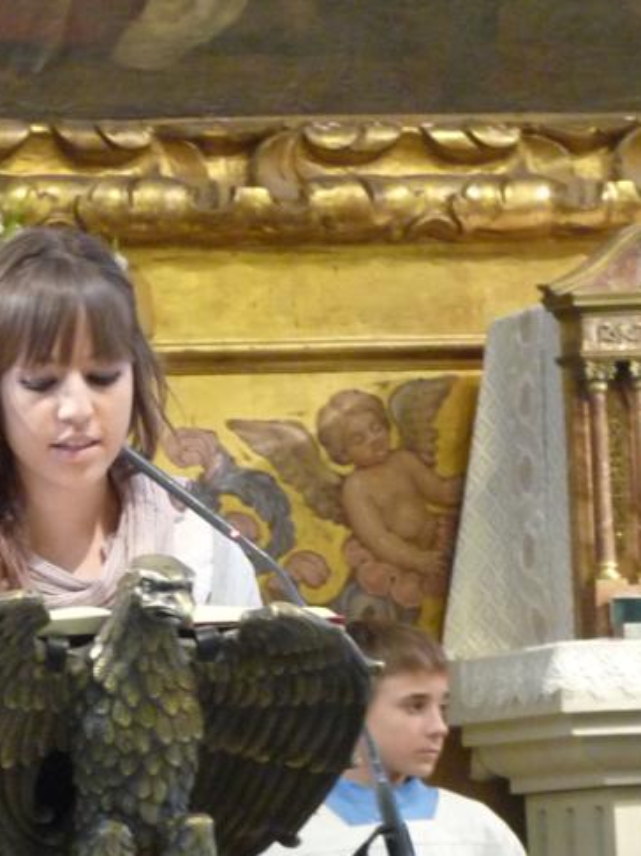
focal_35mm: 252
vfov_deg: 7.9
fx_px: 6227
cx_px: 150
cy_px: 606
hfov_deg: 5.9
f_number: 3.6
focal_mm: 19.4
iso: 400
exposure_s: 1/8
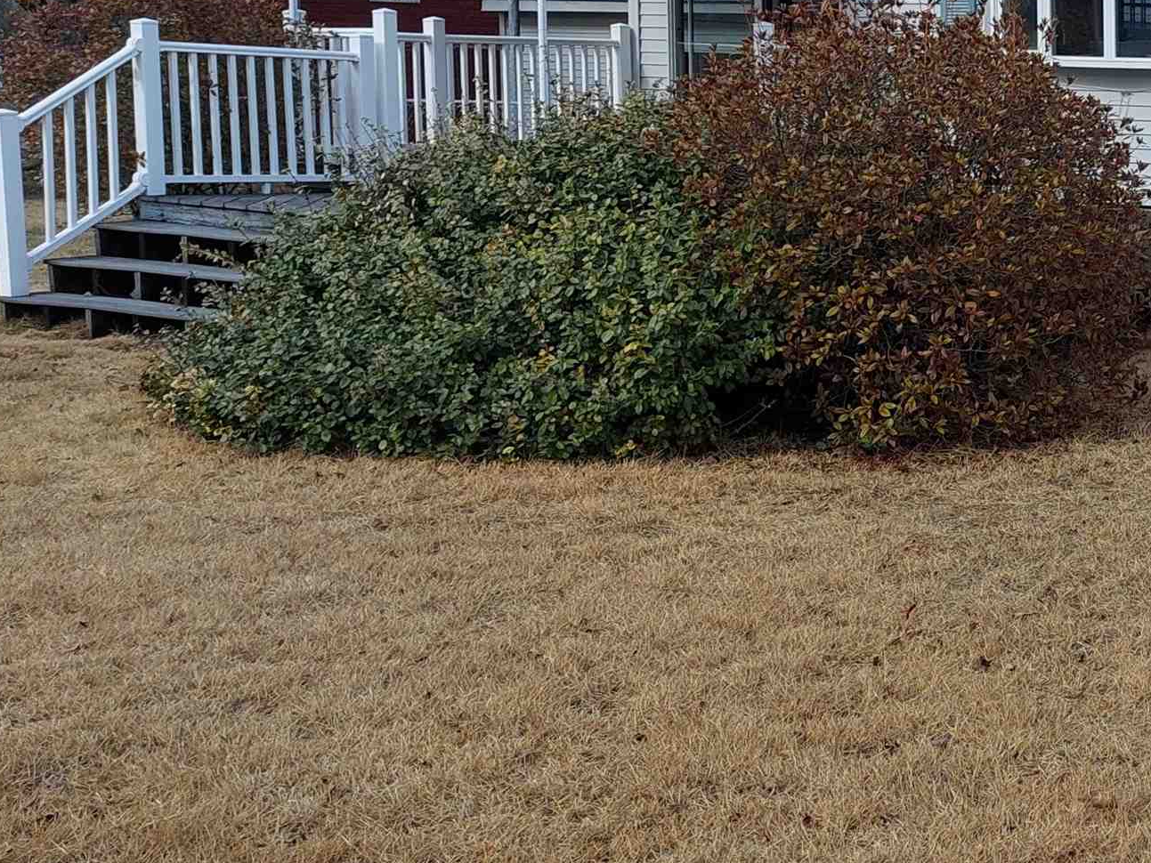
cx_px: 1356
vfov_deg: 25.6
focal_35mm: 57
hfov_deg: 29.4
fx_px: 1895
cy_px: 301
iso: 25
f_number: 1.8
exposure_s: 1/855
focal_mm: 5.23
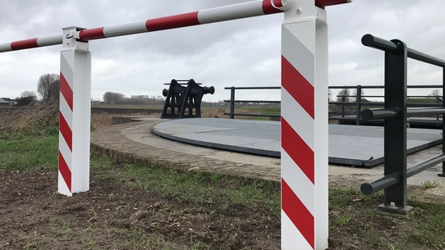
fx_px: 425
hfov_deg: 55.0
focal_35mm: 36
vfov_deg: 32.7
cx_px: 184
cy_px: 98
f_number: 1.8
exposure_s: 1/431
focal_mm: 3.99
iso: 20
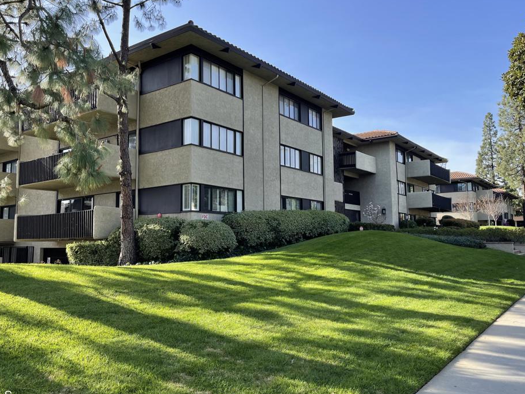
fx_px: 425
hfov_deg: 63.4
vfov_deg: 49.8
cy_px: 195
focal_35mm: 28
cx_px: 262
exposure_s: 1/1030
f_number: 1.6
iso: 32
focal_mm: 5.1
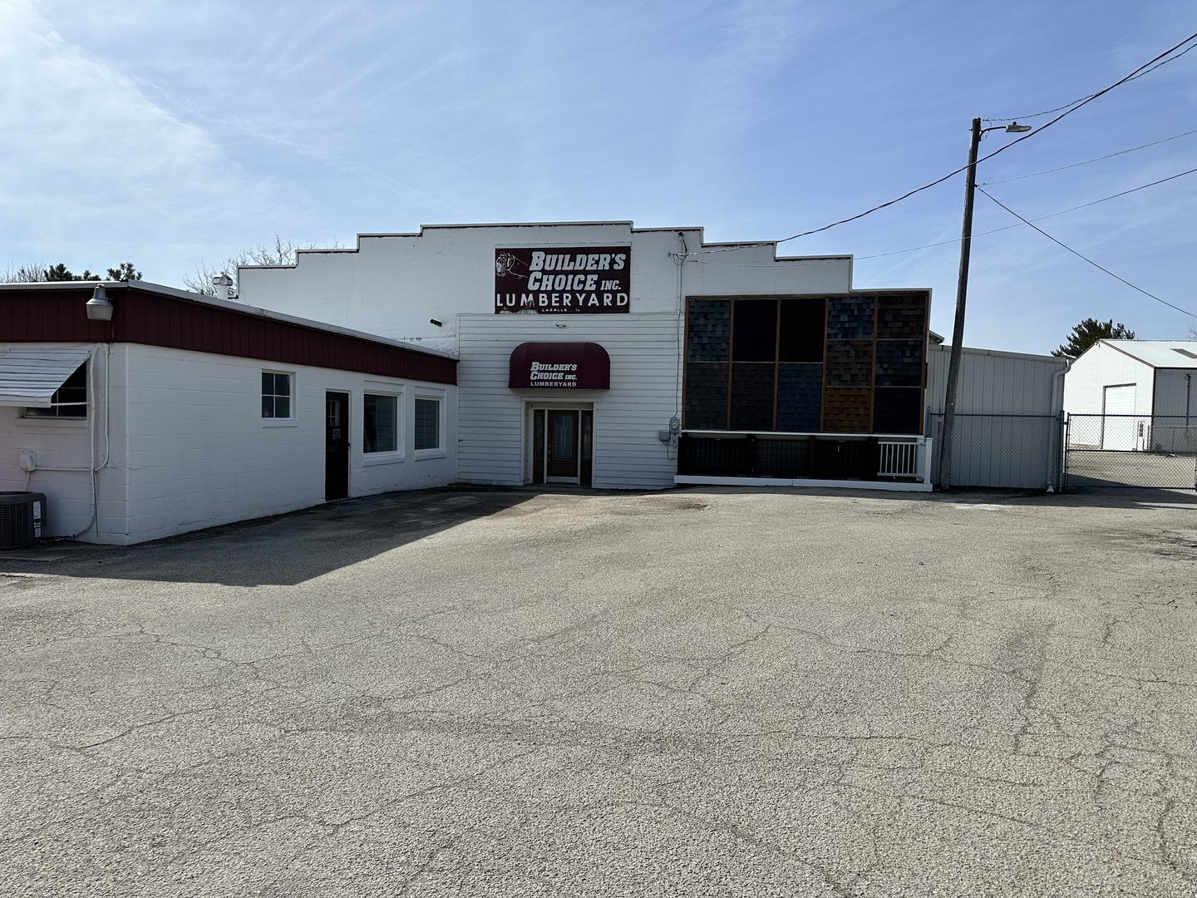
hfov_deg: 71.6
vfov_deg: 56.8
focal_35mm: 24
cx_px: 598
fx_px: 830
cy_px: 449
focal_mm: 6.86
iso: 80
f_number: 1.78
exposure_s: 1/7576
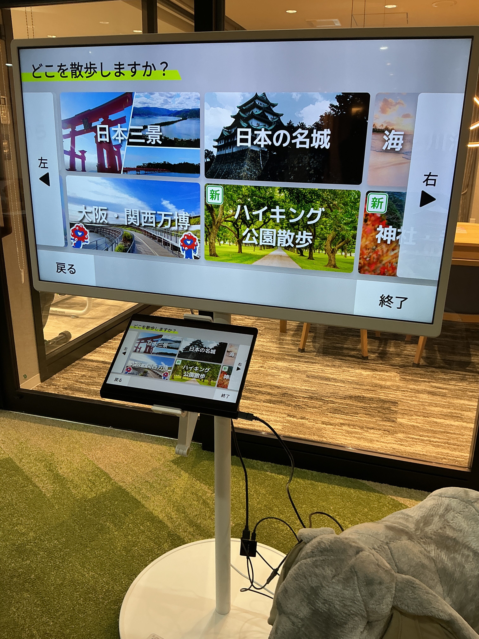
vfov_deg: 61.7
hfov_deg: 48.2
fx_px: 535
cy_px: 320
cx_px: 240
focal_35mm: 29
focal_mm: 3
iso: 40
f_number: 1.8
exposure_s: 1/50
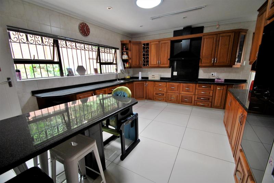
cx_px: 137
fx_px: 114
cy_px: 92
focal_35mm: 15
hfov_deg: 100.3
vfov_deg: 77.4
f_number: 3.5
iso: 280
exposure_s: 1/30
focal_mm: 10
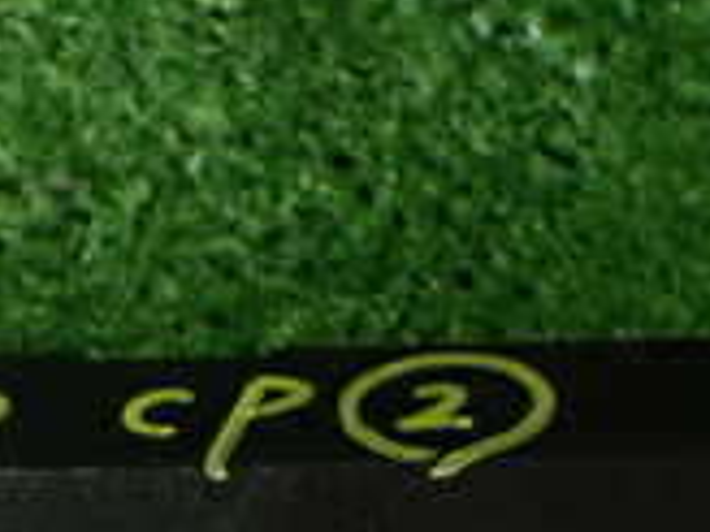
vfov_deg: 12.6
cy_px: 852
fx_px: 2256
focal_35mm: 110
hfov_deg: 17.7
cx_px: 108
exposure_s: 1/80
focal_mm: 5.4
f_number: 2.3
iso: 800
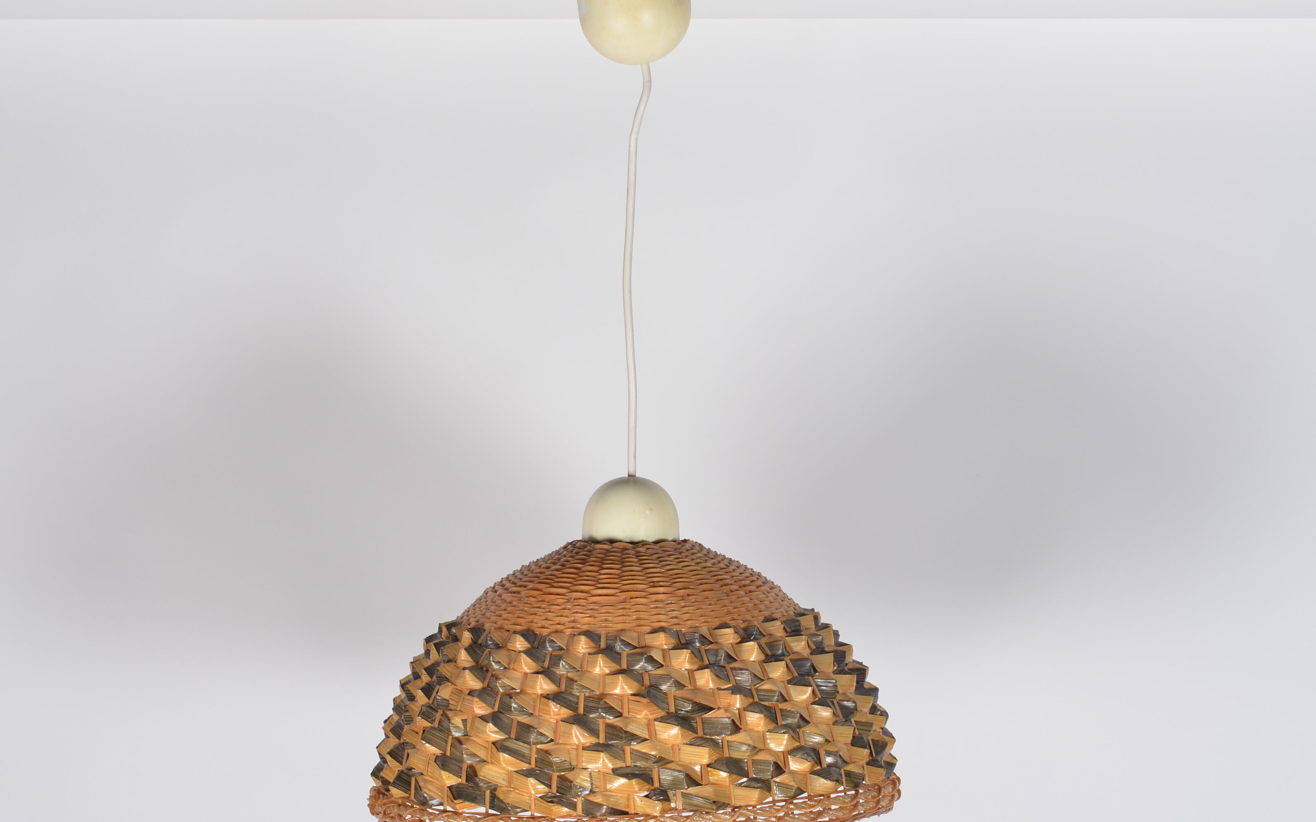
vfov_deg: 14.8
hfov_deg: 23.6
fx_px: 3156
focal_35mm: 88
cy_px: 490
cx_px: 639
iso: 100
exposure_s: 1/125
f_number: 11
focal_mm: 50
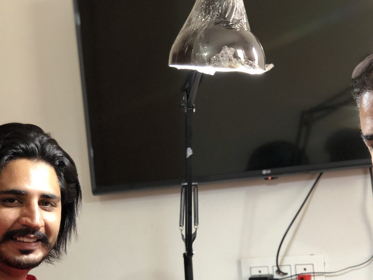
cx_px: 210
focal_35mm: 91
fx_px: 980
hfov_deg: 21.5
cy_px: 211
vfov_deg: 16.2
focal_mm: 6
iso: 125
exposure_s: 1/25
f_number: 2.4
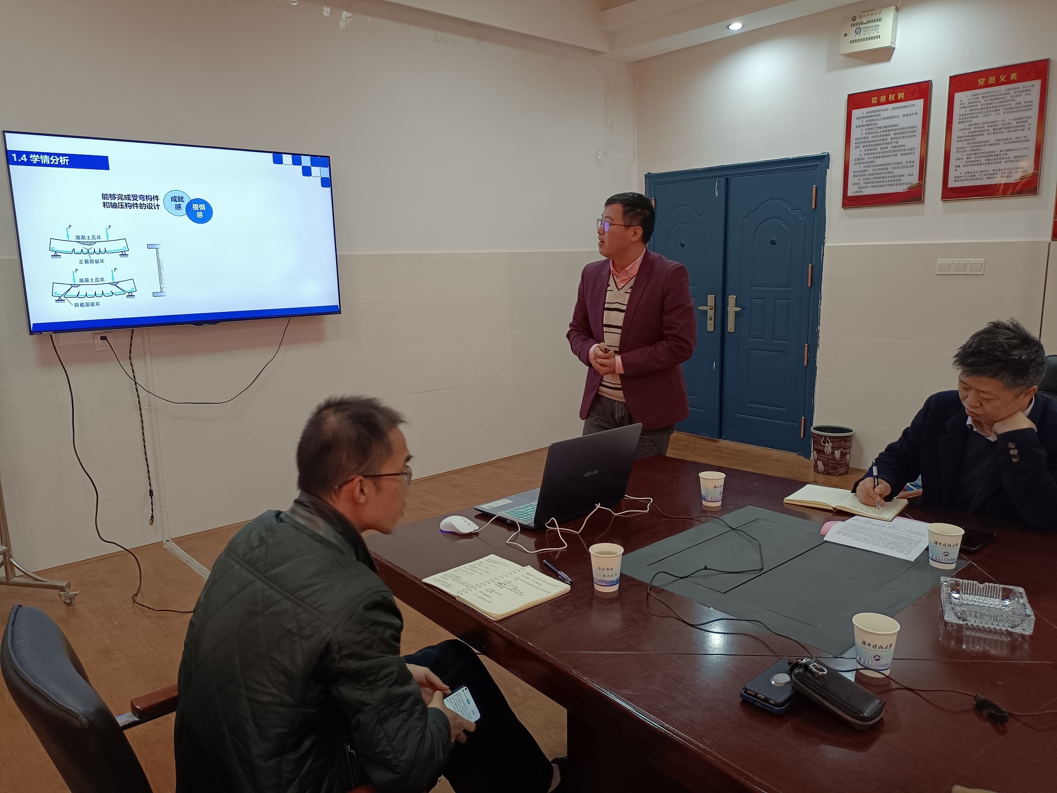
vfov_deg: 54.9
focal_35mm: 25
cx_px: 528
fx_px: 763
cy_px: 396
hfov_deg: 69.4
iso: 636
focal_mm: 4.71
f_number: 1.89
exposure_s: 1/50
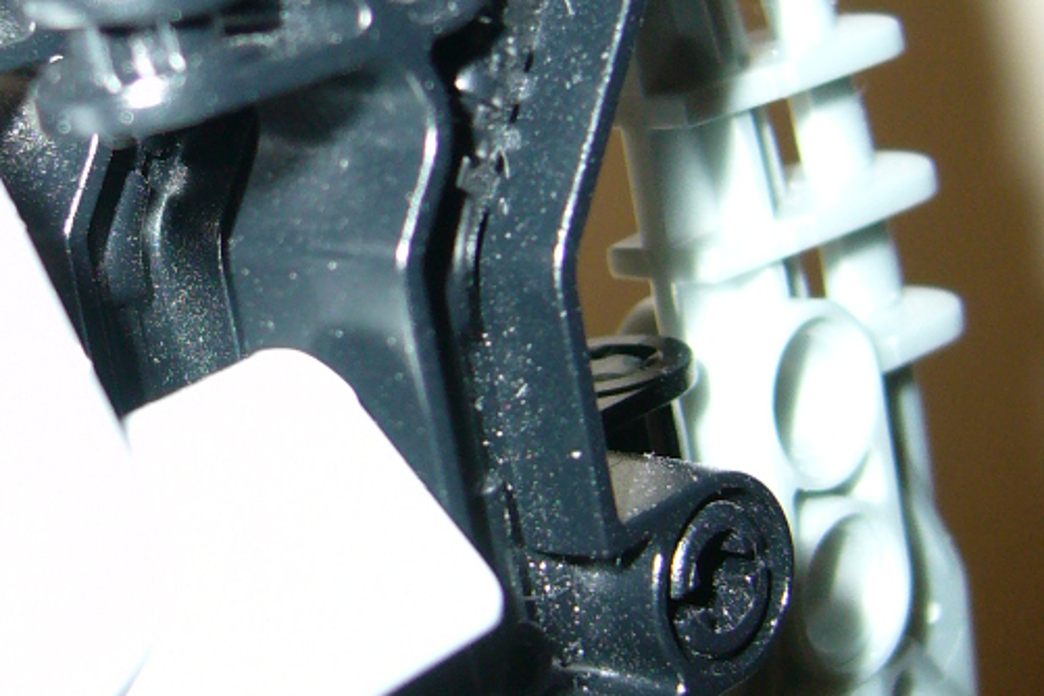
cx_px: 250
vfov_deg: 14.6
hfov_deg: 21.7
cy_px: 133
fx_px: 2697
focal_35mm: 93
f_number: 2.8
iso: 100
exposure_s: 1/30
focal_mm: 5.8
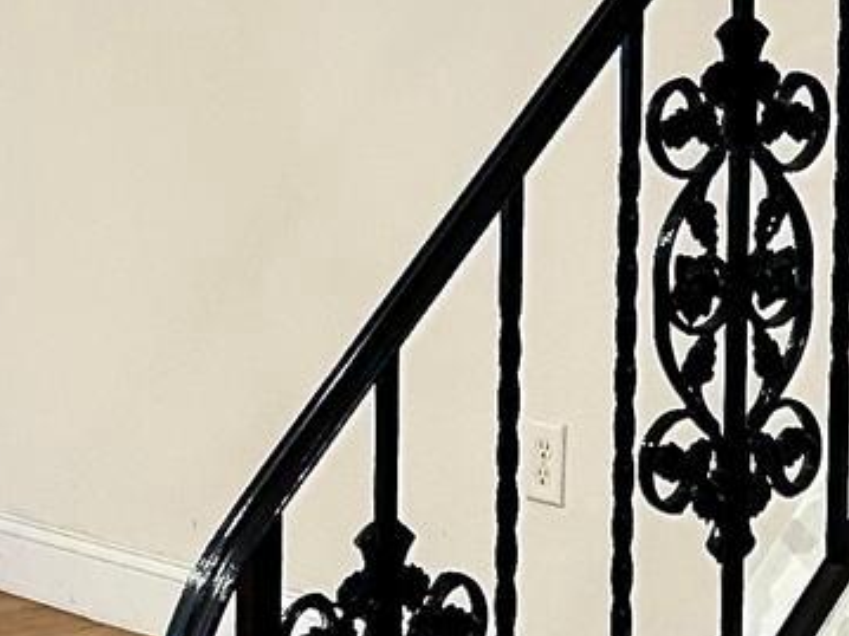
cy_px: 106
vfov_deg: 10.8
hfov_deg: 14.3
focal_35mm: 137
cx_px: 73
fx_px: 3359
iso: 400
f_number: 1.78
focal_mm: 6.86
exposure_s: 1/60
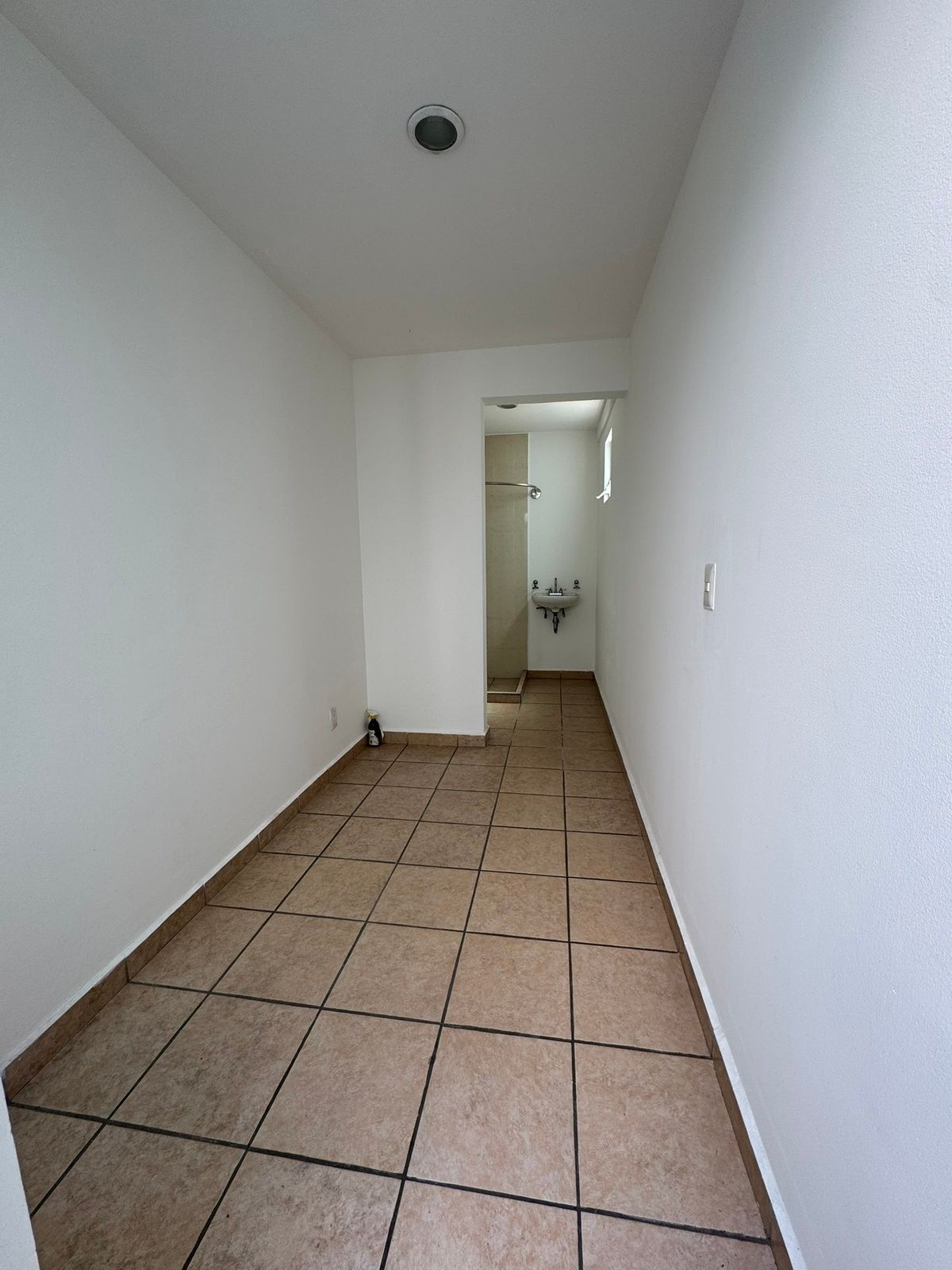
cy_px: 635
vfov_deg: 102.1
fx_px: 513
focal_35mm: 14
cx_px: 476
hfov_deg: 85.7
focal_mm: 2.22
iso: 50
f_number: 2.2
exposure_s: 1/99
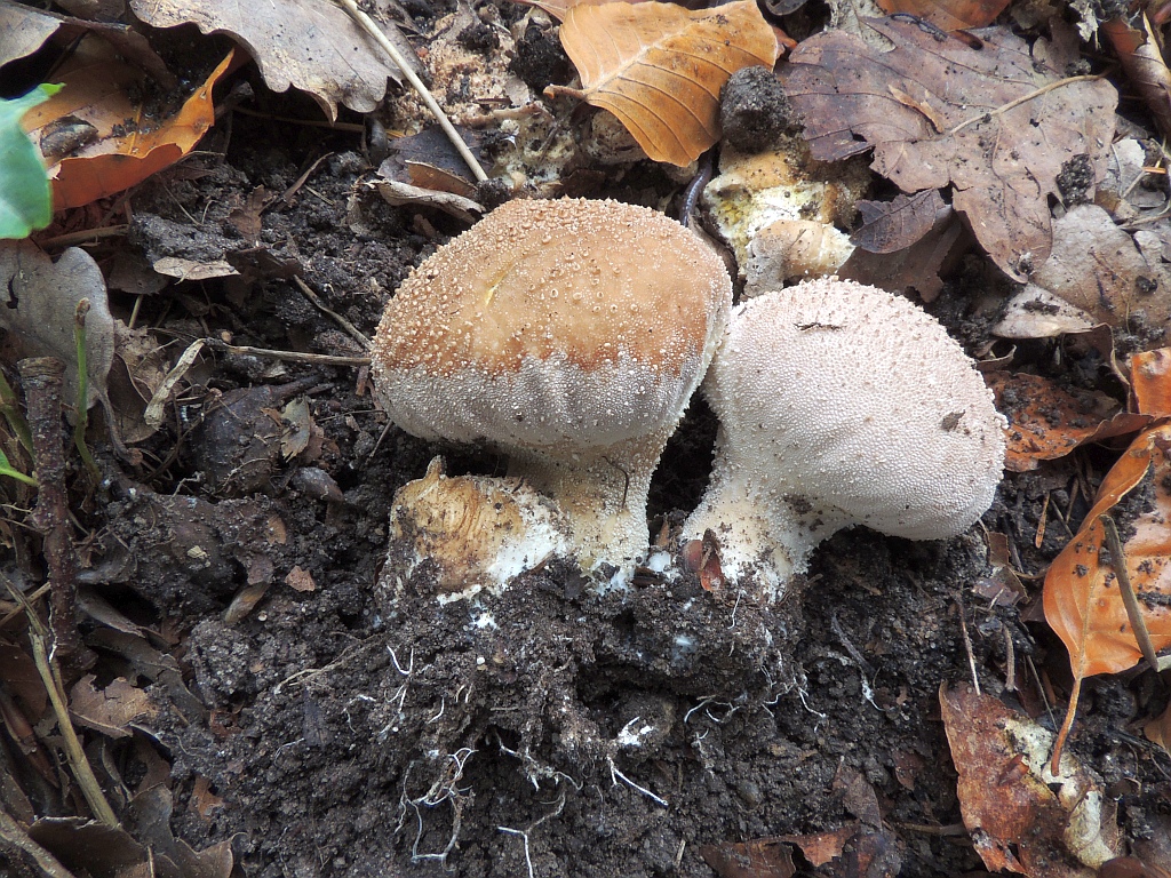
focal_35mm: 24
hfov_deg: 71.6
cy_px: 439
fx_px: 812
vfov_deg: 56.8
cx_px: 586
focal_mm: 4.3
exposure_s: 1/15
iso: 100
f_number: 8.3
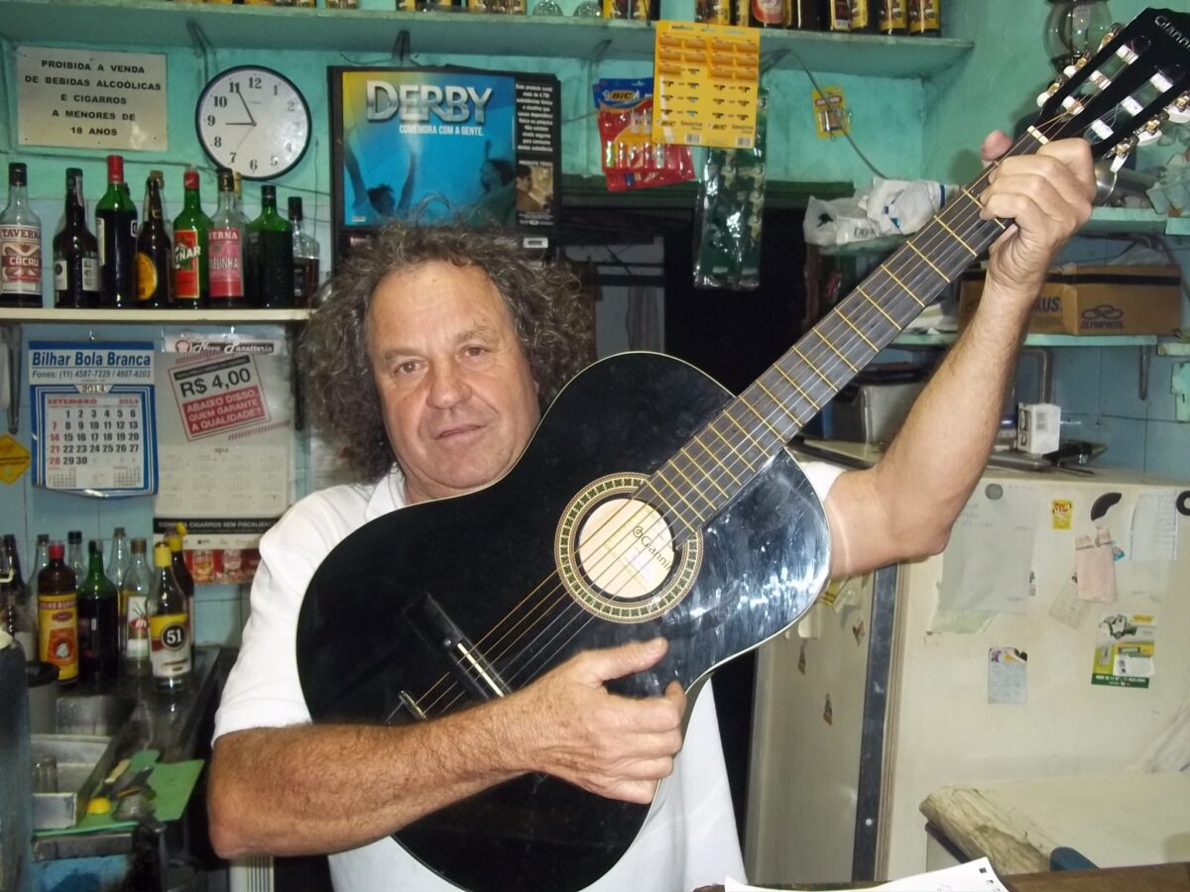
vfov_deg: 39.7
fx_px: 1238
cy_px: 446
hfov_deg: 51.4
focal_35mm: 36
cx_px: 595
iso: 160
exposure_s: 1/30
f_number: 3.1
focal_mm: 6.5
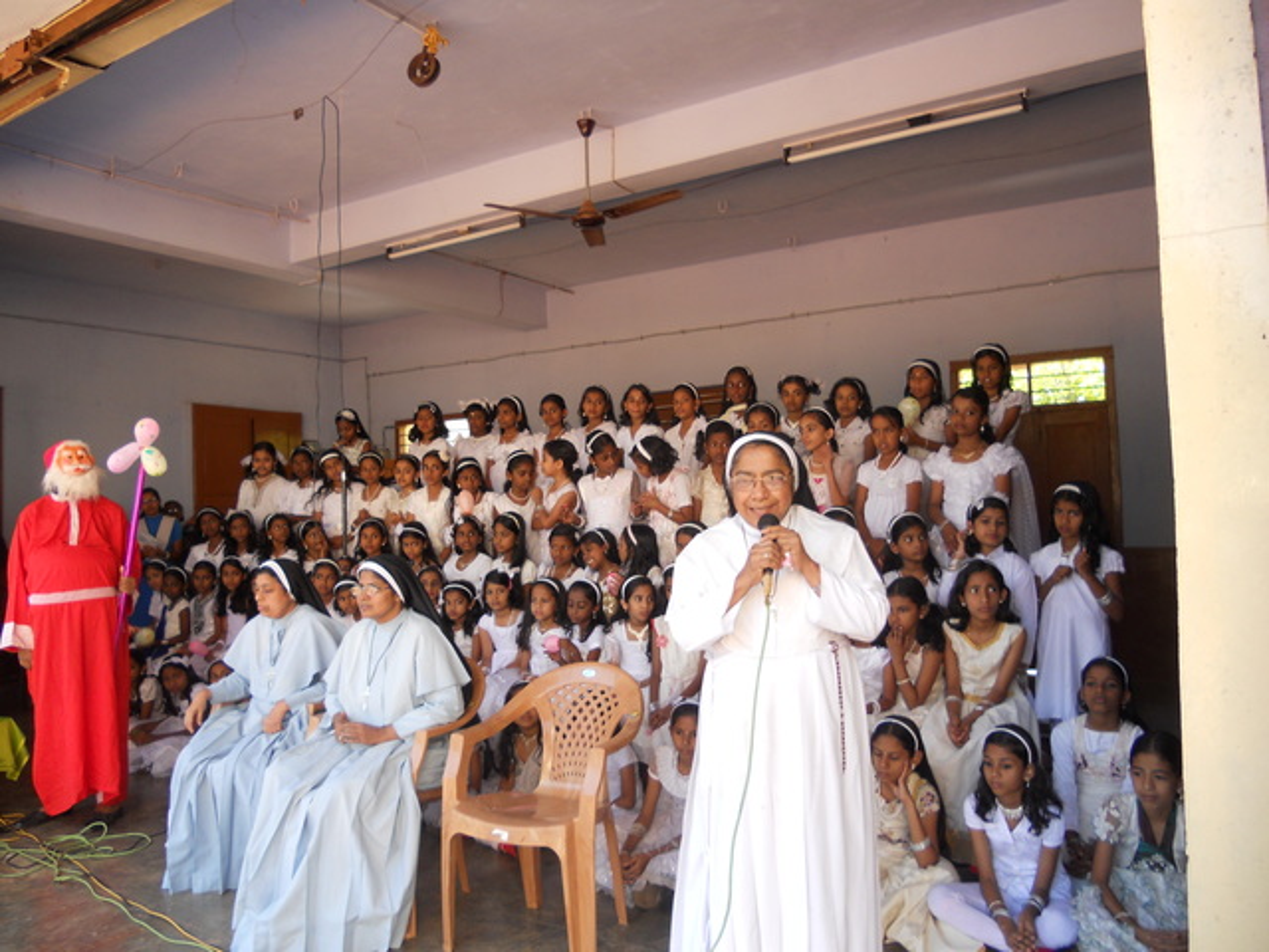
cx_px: 634
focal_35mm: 27
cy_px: 476
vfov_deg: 51.4
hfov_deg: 65.3
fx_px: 990
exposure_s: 1/50
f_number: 3.2
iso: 80
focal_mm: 4.9
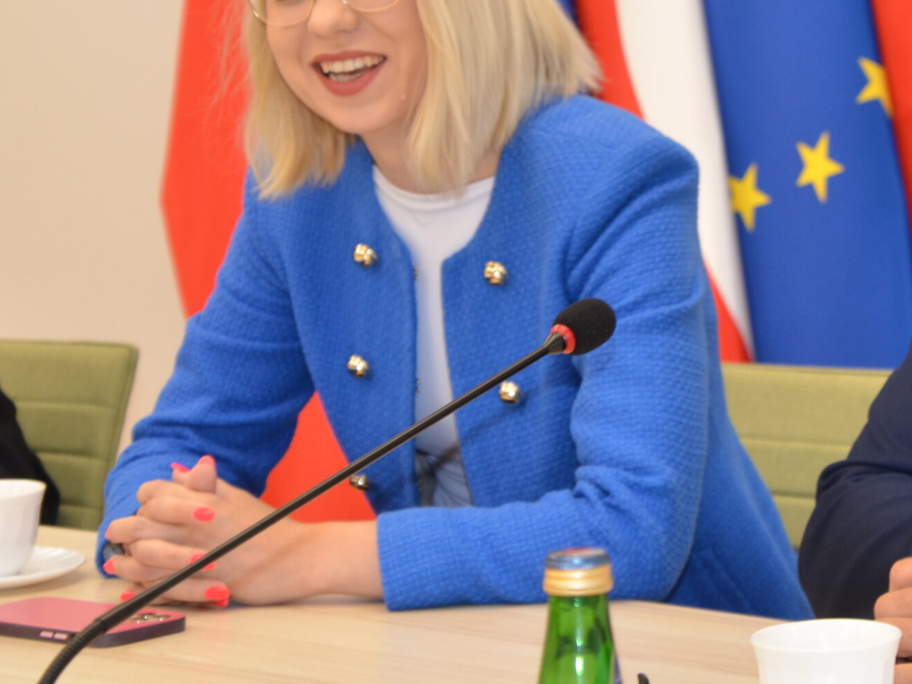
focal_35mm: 128
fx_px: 3372
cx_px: 822
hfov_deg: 15.2
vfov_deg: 11.6
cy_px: 175
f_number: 4.2
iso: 450
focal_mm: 46
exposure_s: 1/60
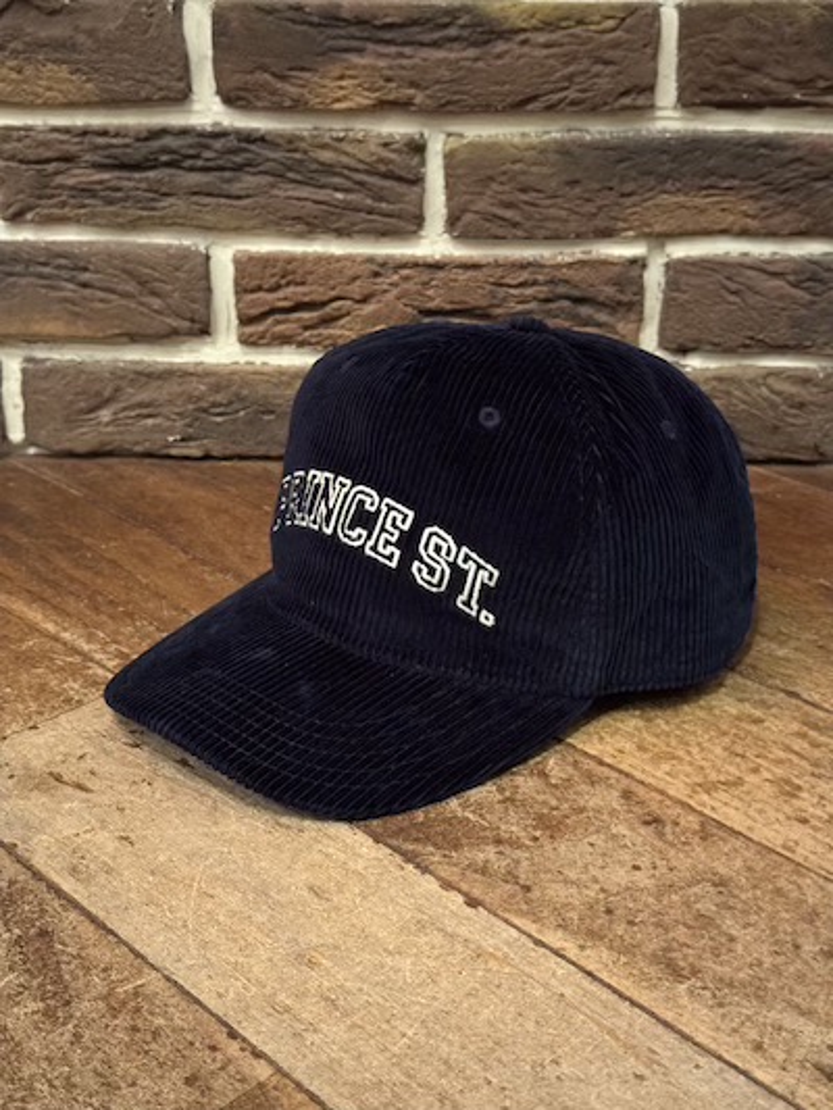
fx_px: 1539
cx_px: 416
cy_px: 555
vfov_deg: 39.6
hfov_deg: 30.3
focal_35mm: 48
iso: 640
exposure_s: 1/24
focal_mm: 6.76
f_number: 1.78
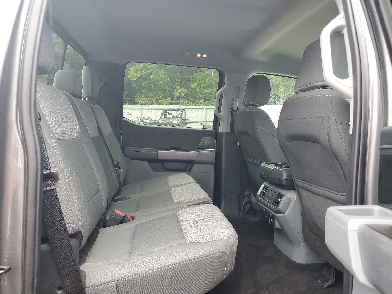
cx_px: 196
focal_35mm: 26
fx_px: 294
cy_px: 147
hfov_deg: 67.3
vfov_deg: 53.1
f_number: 1.5
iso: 77
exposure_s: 1/100
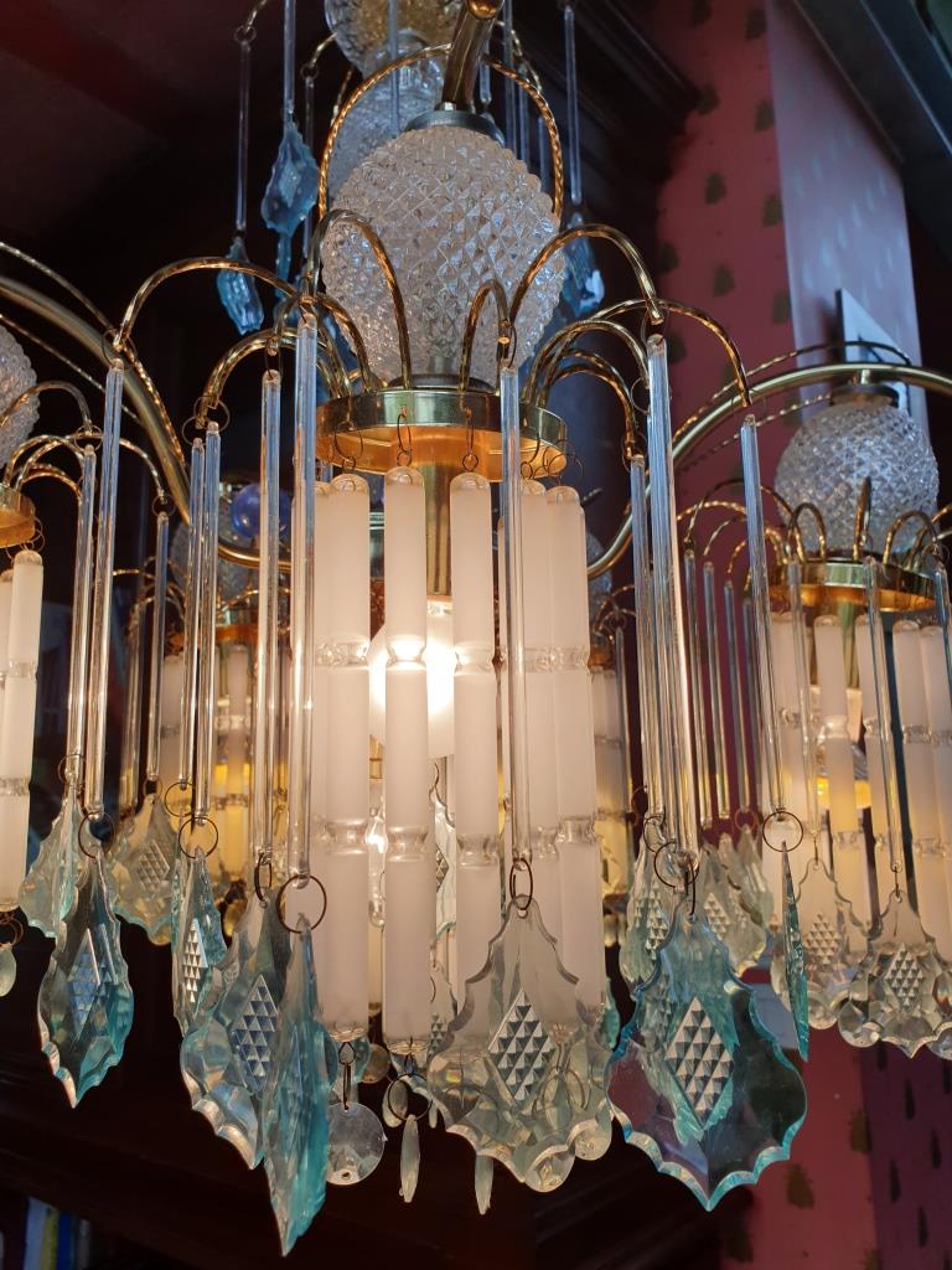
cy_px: 635
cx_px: 476
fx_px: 953
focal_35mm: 26
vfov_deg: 67.3
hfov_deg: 53.1
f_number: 2.4
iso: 50
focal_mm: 4.3
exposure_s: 1/211
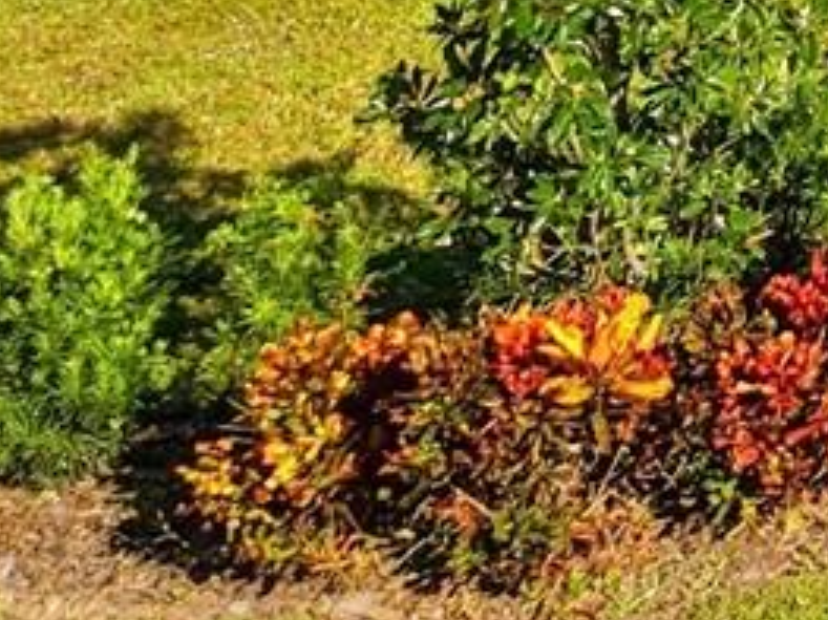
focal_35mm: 146
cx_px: 2434
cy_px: -1186
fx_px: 3491
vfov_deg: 8.6
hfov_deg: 10.2
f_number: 1.8
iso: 120
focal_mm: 8.7
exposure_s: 1/80
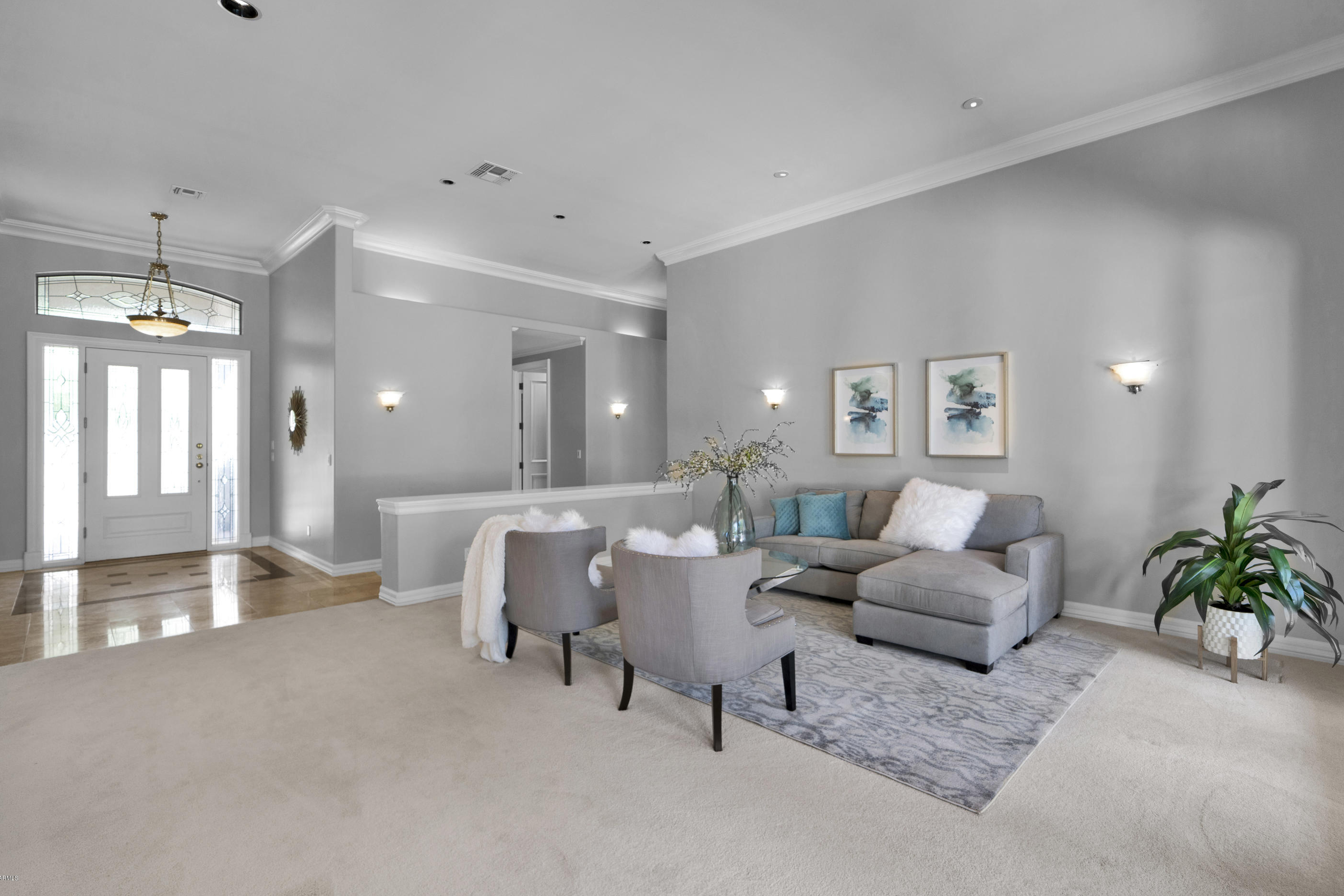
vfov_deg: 77.3
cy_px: 429
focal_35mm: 15
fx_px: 560
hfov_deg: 100.3
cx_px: 700
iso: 320
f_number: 5.6
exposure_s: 1/20
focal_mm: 14
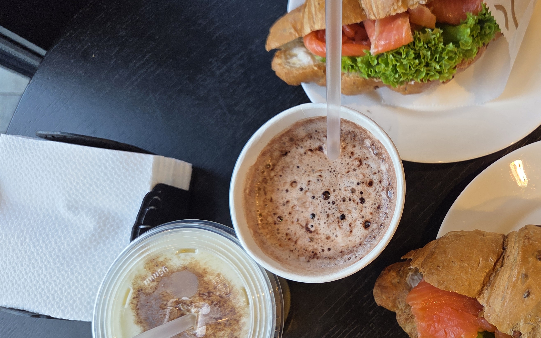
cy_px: 178
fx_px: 545
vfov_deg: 34.4
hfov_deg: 51.5
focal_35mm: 37
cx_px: 371
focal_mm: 5.4
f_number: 1.8
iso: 80
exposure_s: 1/180
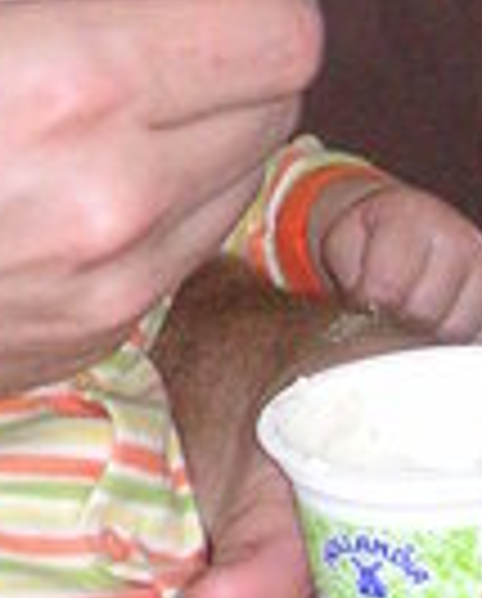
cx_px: -230
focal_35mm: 217
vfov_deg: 8.8
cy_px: -13
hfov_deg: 7.0
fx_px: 3856
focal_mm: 6.1
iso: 160
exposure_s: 1/45
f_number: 2.8
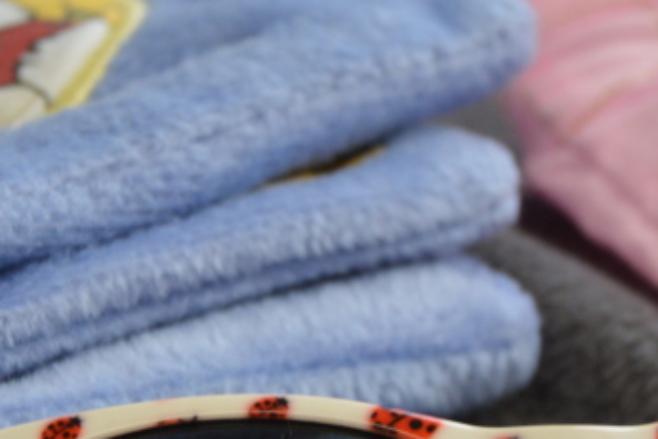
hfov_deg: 6.6
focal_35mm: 313
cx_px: 235
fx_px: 5725
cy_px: 469
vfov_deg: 4.4
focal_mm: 85
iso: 720
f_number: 5.6
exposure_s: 1/60
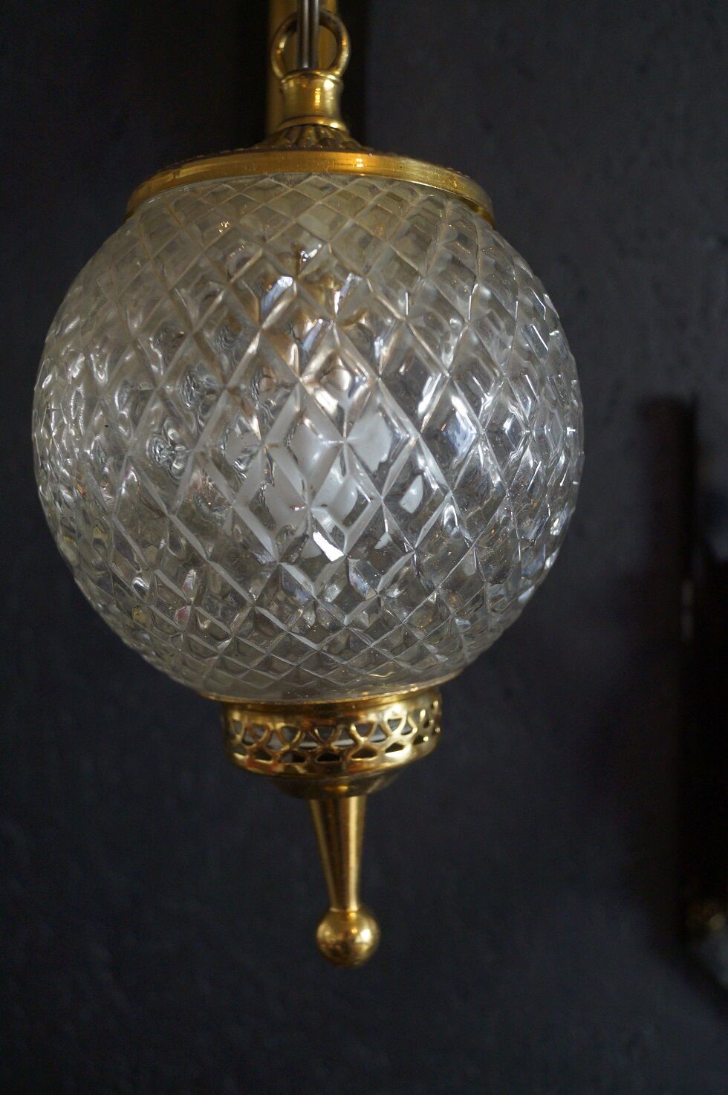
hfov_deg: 36.8
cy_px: 548
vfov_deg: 53.2
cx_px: 364
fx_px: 1094
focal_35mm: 36
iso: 1000
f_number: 4
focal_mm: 24
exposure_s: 1/60
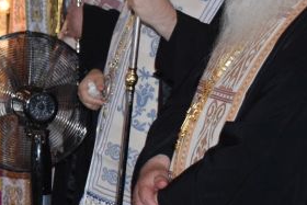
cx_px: -209
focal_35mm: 145
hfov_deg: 13.1
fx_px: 1235
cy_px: 83
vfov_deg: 9.5
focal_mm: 27
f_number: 4
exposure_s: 1/60
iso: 3200
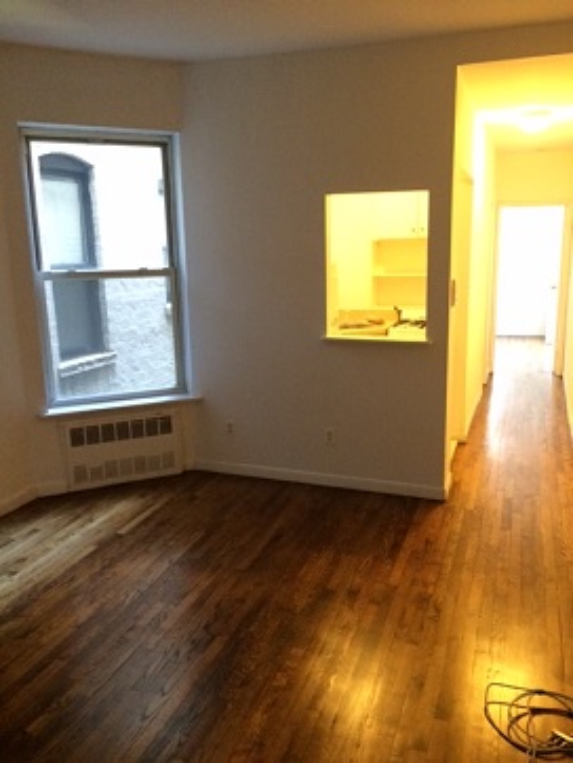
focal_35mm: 29
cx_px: 286
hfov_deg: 48.3
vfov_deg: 61.6
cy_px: 382
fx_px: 639
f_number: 2.2
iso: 250
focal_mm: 4.15
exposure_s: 1/15
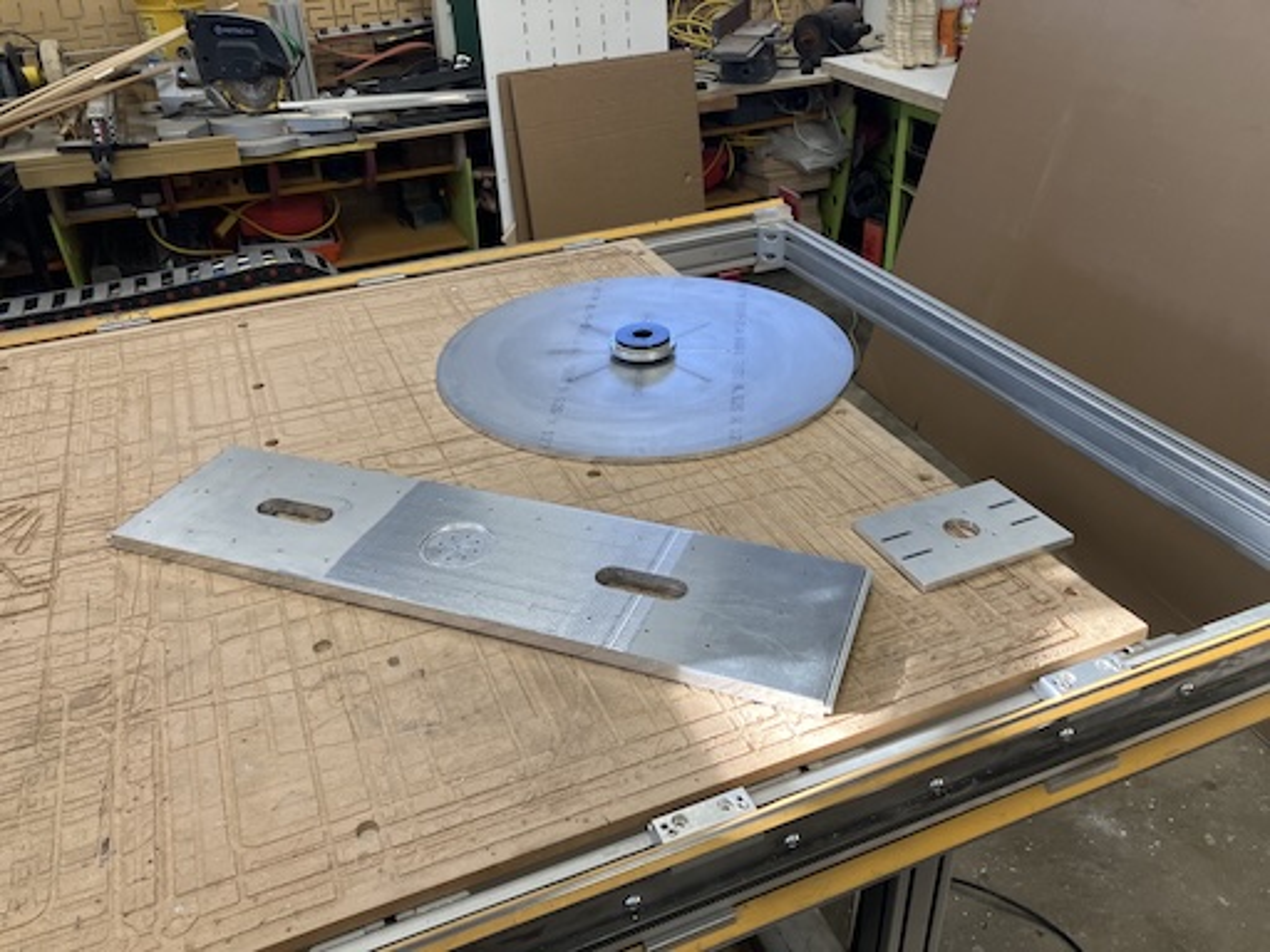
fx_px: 1027
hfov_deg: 63.4
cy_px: 476
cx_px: 635
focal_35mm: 28
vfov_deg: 49.7
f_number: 1.8
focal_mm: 3.99
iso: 50
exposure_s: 1/60
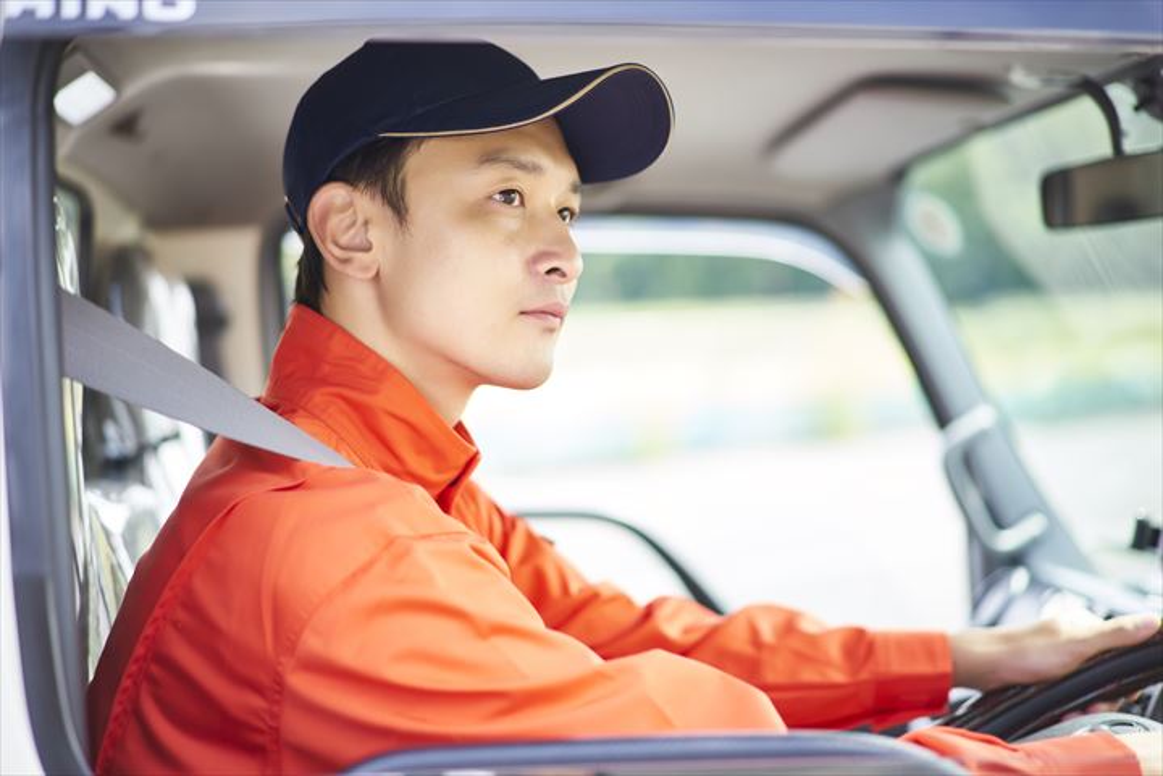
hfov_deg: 36.2
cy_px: 388
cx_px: 582
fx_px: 1777
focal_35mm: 55
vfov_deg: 24.6
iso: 50
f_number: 1.8
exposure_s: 1/400
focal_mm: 55
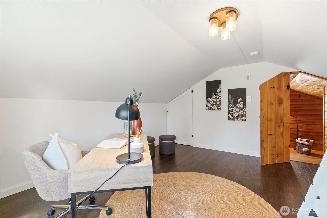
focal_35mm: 16
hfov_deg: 96.7
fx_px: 145
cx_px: 164
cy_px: 109
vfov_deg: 73.7
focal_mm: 16
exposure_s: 1/5
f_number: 8
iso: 125
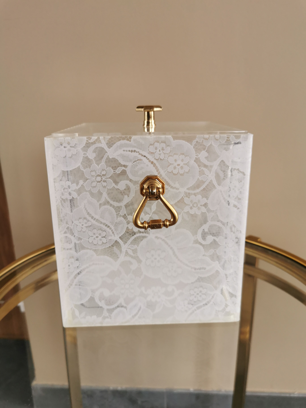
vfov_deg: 65.3
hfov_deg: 51.4
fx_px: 318
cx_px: 153
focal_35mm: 27
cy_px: 204
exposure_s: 1/60
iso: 125
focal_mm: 5.56
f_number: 1.6
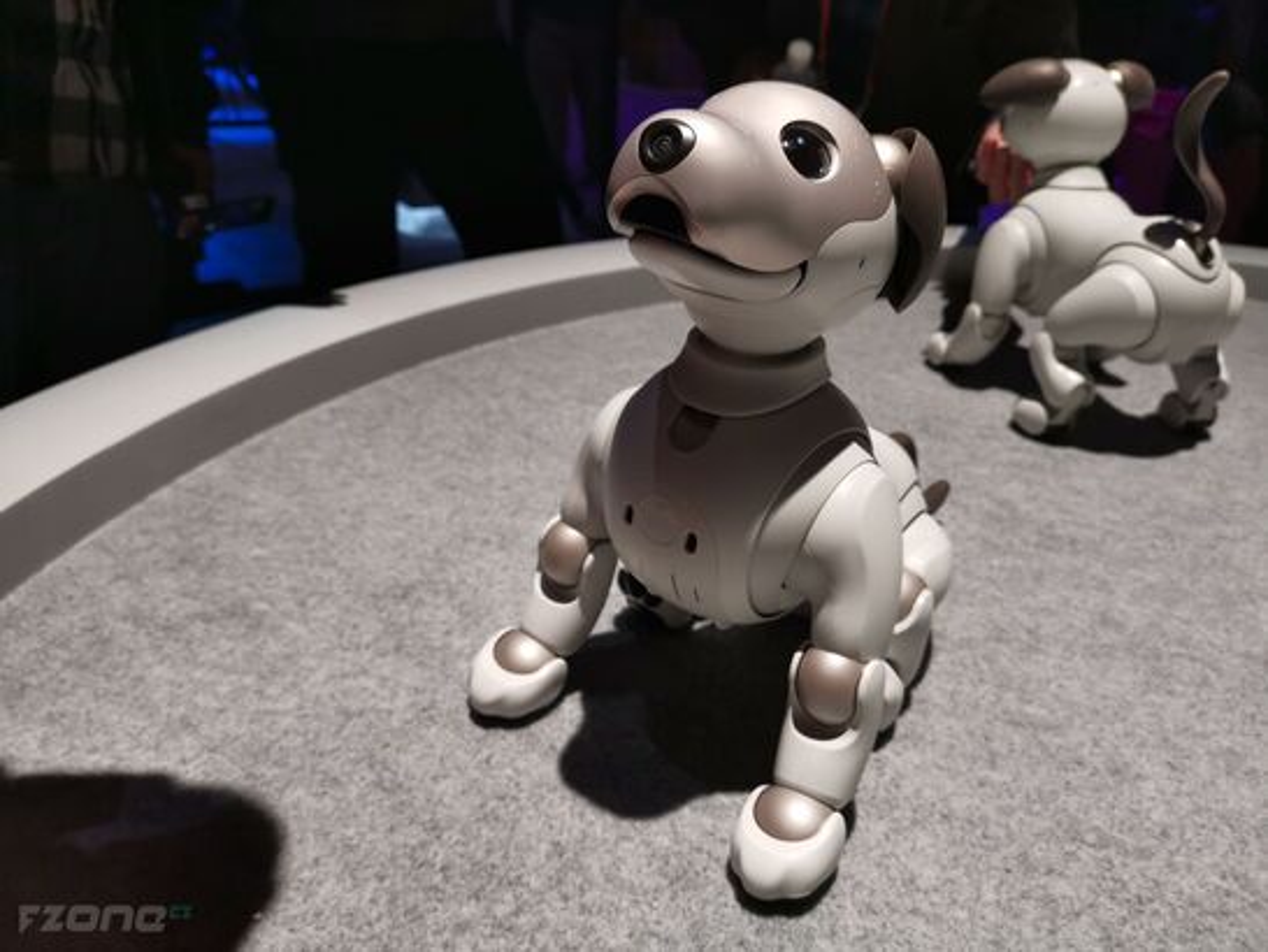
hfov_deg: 65.3
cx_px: 634
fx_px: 989
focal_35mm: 27
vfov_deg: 51.4
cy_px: 476
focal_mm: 3.95
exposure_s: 1/120
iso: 100
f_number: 1.8
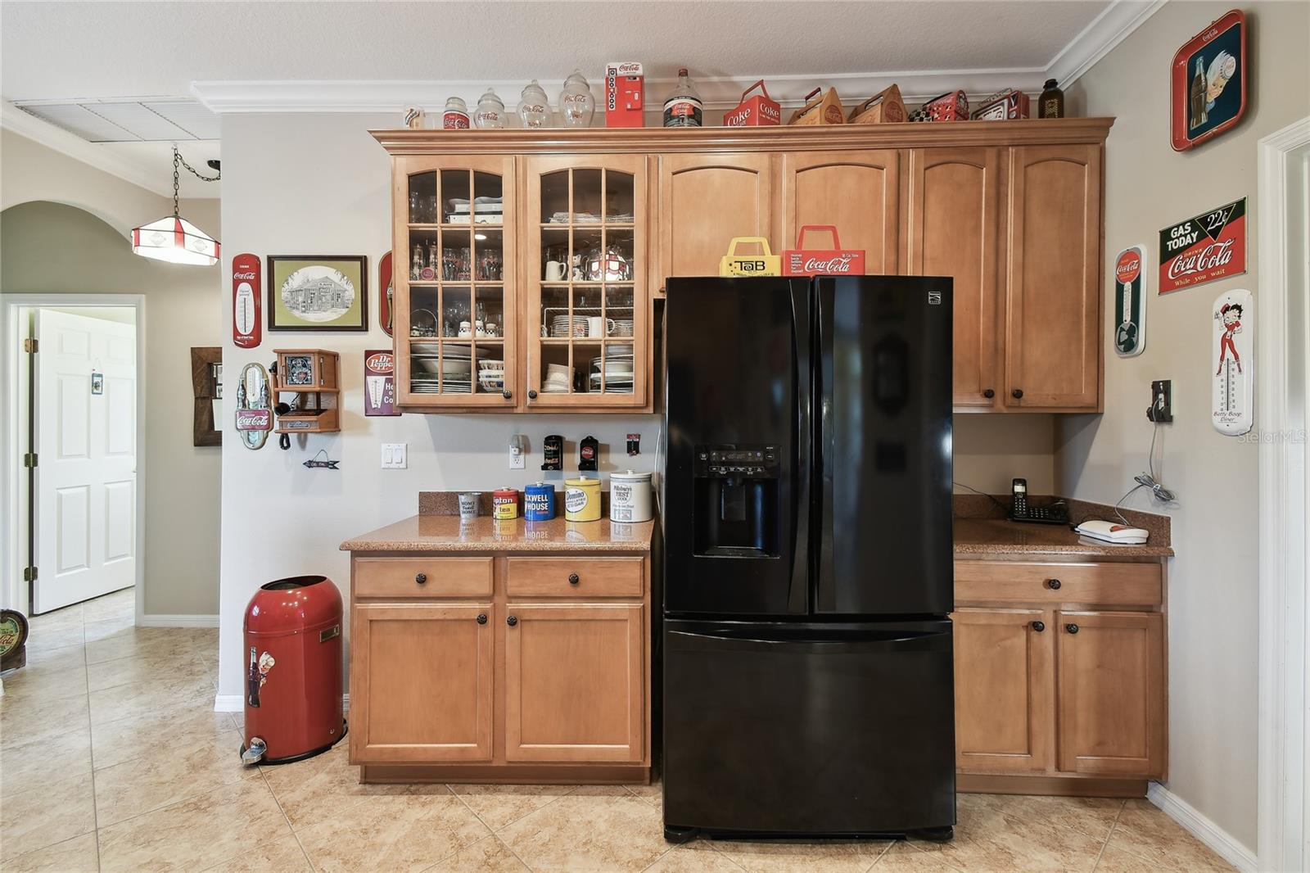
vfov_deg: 77.3
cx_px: 655
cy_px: 436
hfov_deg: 100.4
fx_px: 546
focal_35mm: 15
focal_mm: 10
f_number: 7.1
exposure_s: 1/1.25
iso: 100
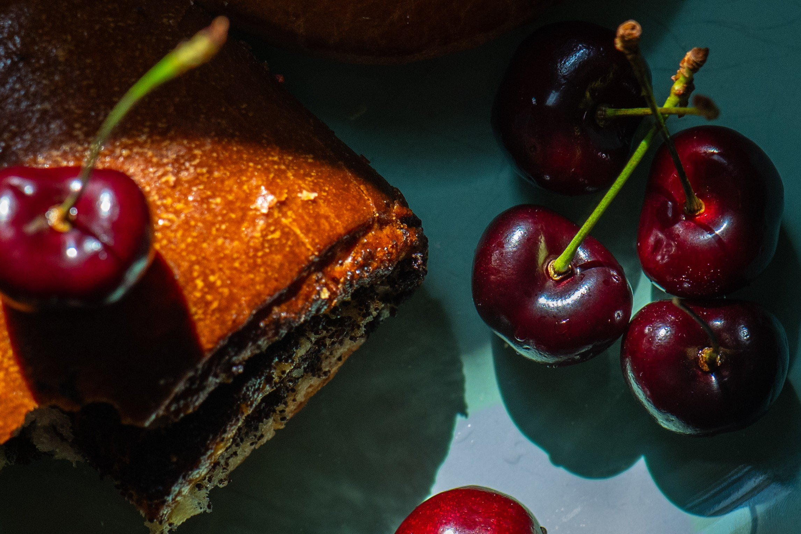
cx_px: 400
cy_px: 267
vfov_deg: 10.5
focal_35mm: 130
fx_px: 2892
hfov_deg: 15.8
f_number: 3.5
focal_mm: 50
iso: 640
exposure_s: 1/200
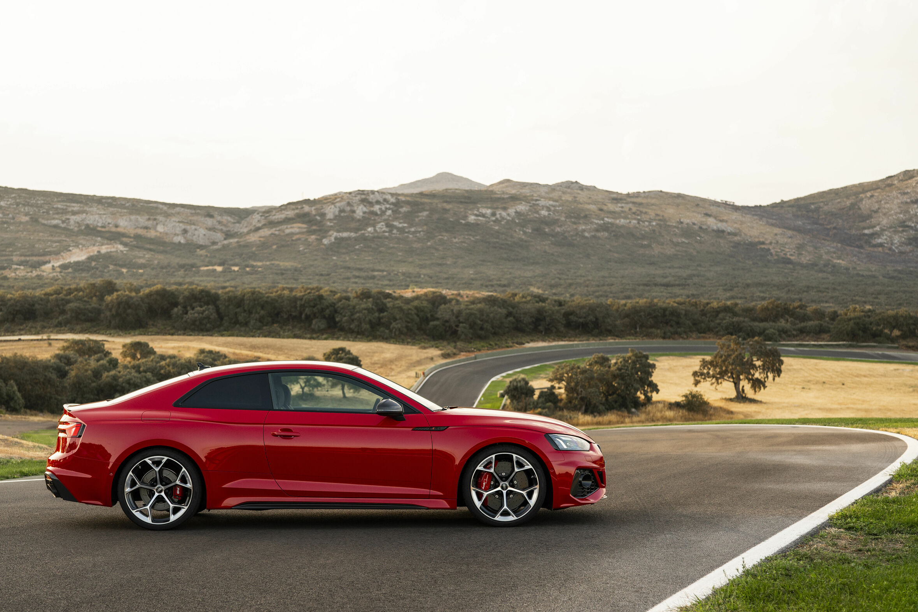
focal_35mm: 61
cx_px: 386
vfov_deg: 22.2
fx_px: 1556
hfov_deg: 32.8
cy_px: 361
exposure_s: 1/500
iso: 200
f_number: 2.8
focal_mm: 50
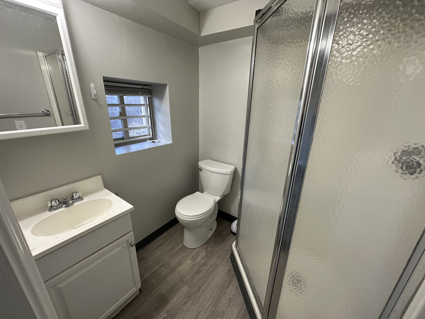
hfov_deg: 102.1
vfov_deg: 85.7
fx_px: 172
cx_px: 212
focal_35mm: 14
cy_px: 160
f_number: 2.2
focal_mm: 2.22
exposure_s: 1/120
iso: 160
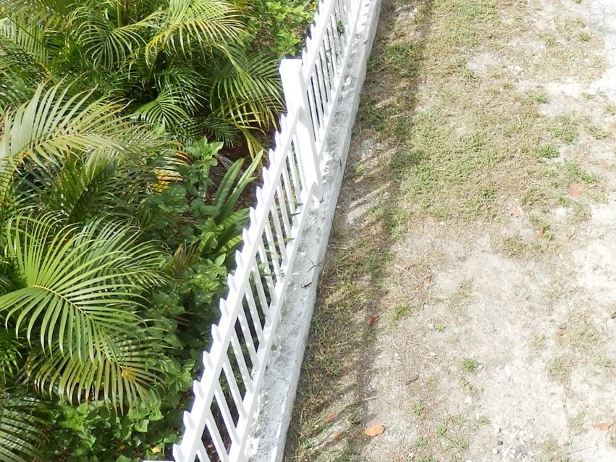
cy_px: 195
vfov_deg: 30.8
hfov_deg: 38.2
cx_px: 533
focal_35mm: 47
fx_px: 836
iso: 80
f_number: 3
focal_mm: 4.5
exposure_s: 1/400
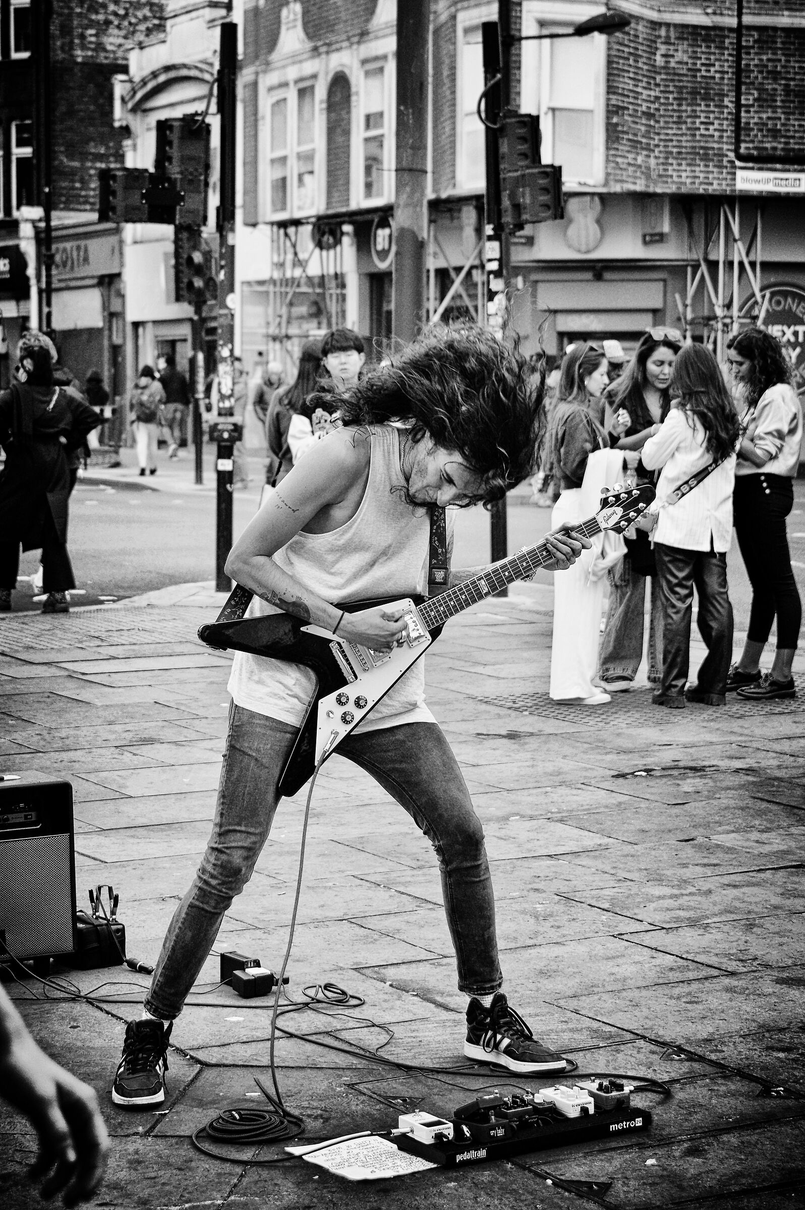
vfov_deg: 23.4
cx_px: 402
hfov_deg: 15.7
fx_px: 2923
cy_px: 605
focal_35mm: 87
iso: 400
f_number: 5.6
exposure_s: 1/750
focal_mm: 58
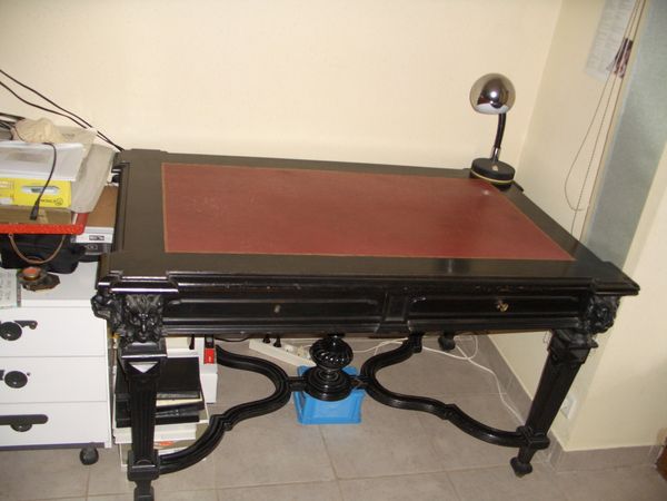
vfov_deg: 42.9
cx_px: 334
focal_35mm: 33
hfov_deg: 55.4
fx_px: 636
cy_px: 250
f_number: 2.8
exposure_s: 1/60
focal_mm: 7.1
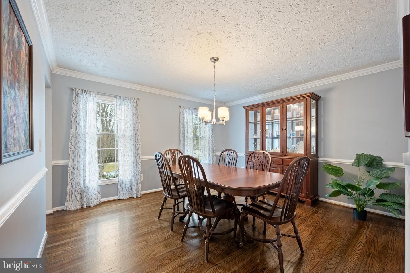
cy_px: 136
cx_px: 205
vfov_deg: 81.2
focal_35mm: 14
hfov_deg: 104.3
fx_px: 159
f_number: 8
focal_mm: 14
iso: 500
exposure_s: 1/320
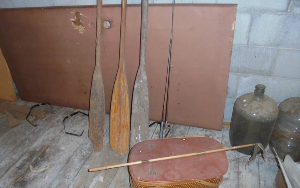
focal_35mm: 28
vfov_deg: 44.5
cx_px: 148
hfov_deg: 66.5
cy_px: 102
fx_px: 229
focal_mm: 4.6
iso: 400
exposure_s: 1/30
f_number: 3.5
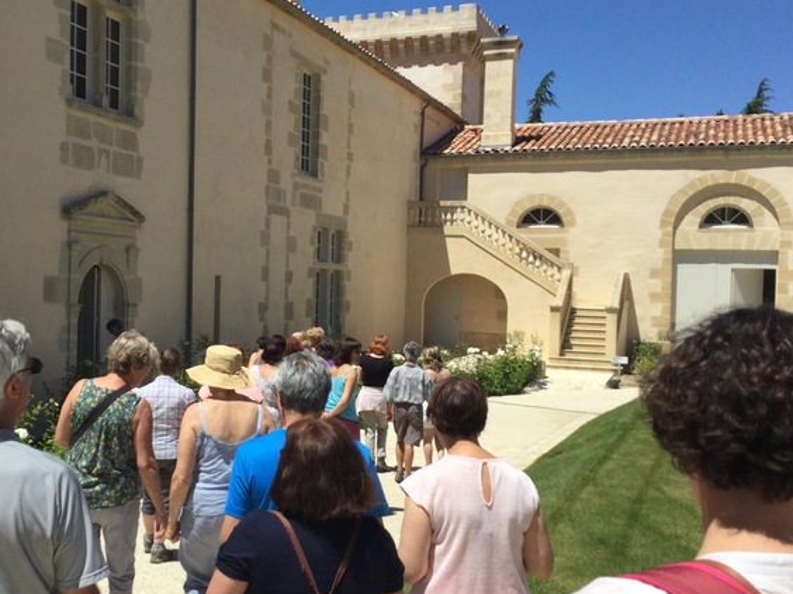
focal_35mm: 44
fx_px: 1008
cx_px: 270
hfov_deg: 42.4
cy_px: 301
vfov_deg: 32.9
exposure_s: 1/2092
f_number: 2.4
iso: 25
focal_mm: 3.3
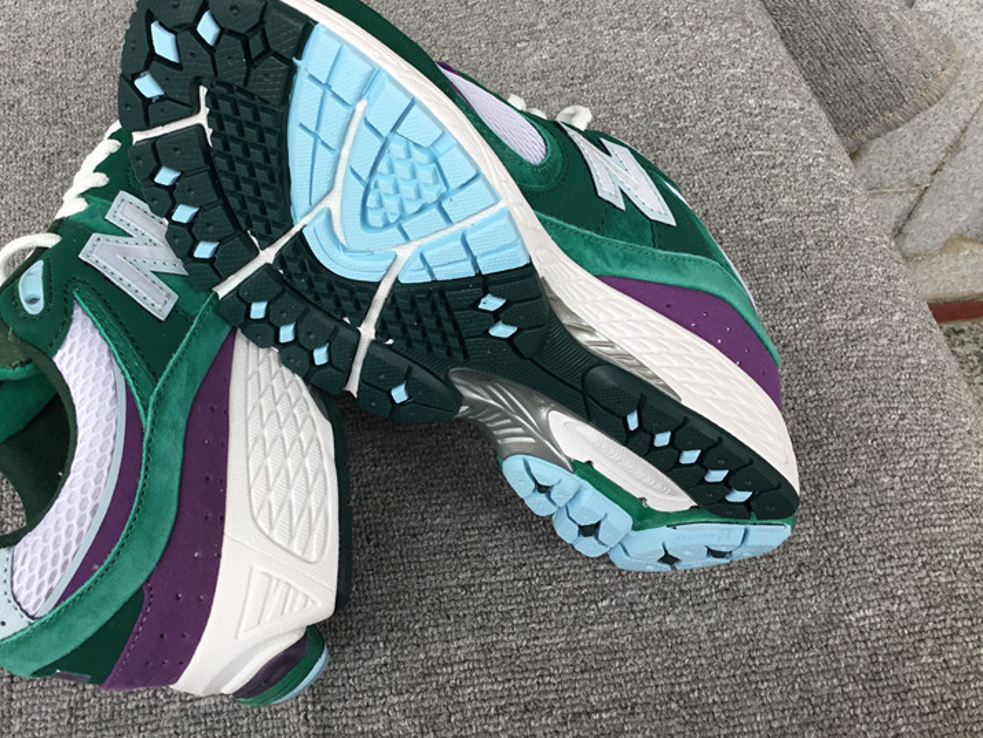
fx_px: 1108
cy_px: 278
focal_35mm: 39
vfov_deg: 36.6
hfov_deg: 47.4
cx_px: 368
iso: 25
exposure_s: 1/100
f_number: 2.4
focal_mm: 3.3
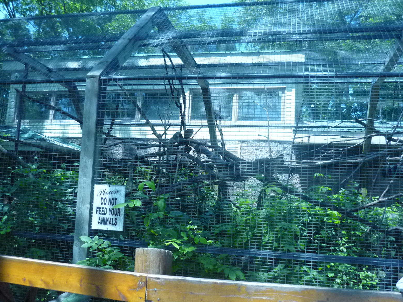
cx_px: 198
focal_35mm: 34
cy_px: 151
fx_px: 396
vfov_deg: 41.8
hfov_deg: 54.0
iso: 400
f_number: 8
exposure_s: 1/160
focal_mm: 5.5
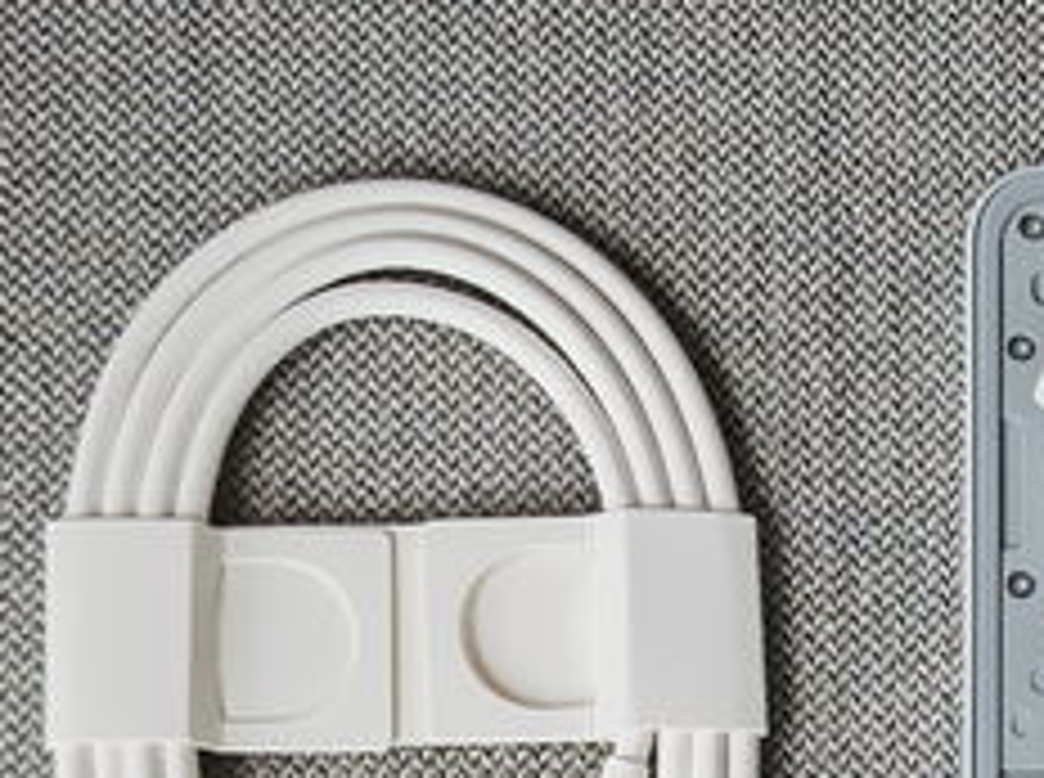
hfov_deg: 13.7
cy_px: 879
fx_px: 4274
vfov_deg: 10.3
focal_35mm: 142
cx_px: 1024
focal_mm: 6.83
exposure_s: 1/100
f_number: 2
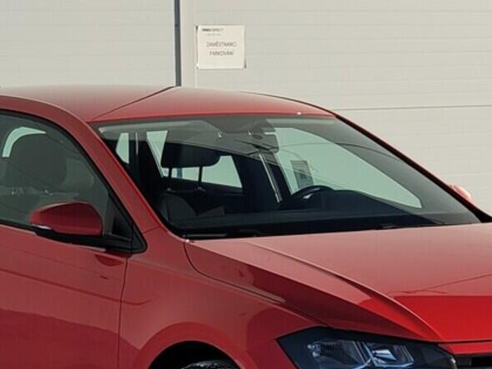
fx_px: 2644
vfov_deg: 8.0
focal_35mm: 186
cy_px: 294
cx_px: 213
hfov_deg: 10.6
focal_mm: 7.12
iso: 25
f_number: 2.4
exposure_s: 1/1339
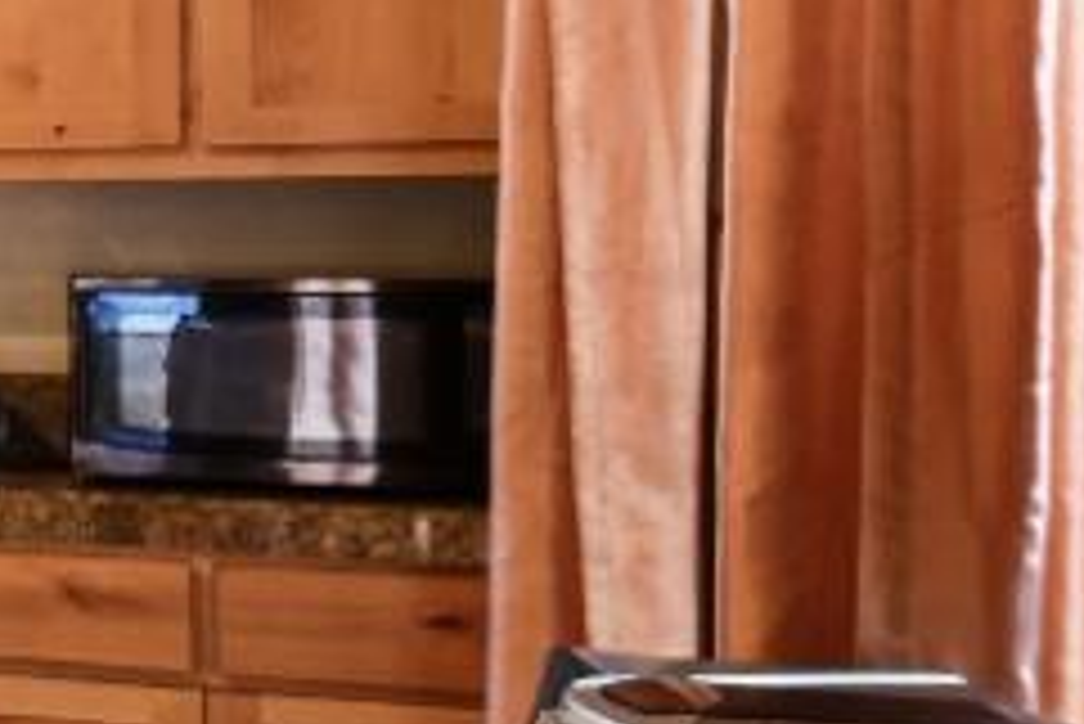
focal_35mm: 87
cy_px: 216
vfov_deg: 15.7
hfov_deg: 11.7
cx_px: -2137
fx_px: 2621
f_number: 11
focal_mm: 14
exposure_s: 1/1.67
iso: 1600
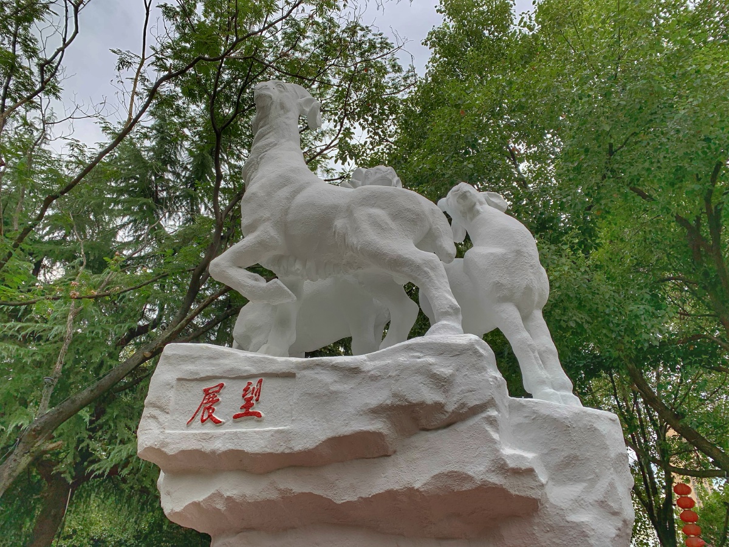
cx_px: 364
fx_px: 548
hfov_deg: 67.3
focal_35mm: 26
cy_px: 274
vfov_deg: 53.1
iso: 25
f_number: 1.8
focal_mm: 4.25
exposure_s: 1/643
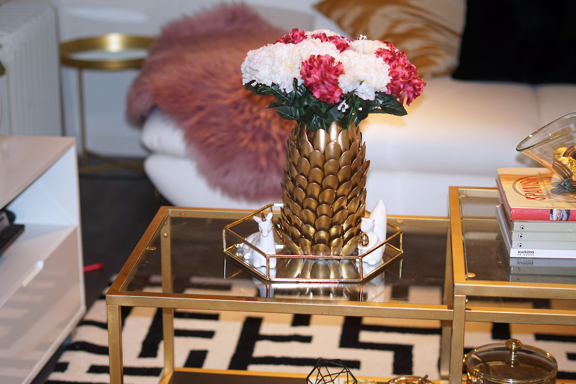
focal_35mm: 75
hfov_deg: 27.0
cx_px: 288
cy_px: 192
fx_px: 1199
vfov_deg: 18.2
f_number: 1.8
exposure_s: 1/60
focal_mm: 50
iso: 125
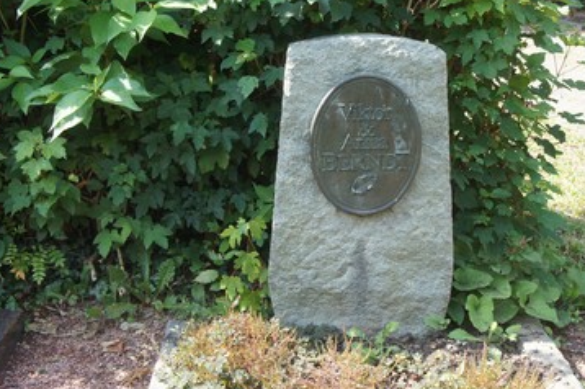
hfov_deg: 36.8
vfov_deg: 25.0
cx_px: 353
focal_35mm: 54
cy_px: 154
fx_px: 877
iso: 400
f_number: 5.6
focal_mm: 28
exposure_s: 1/250
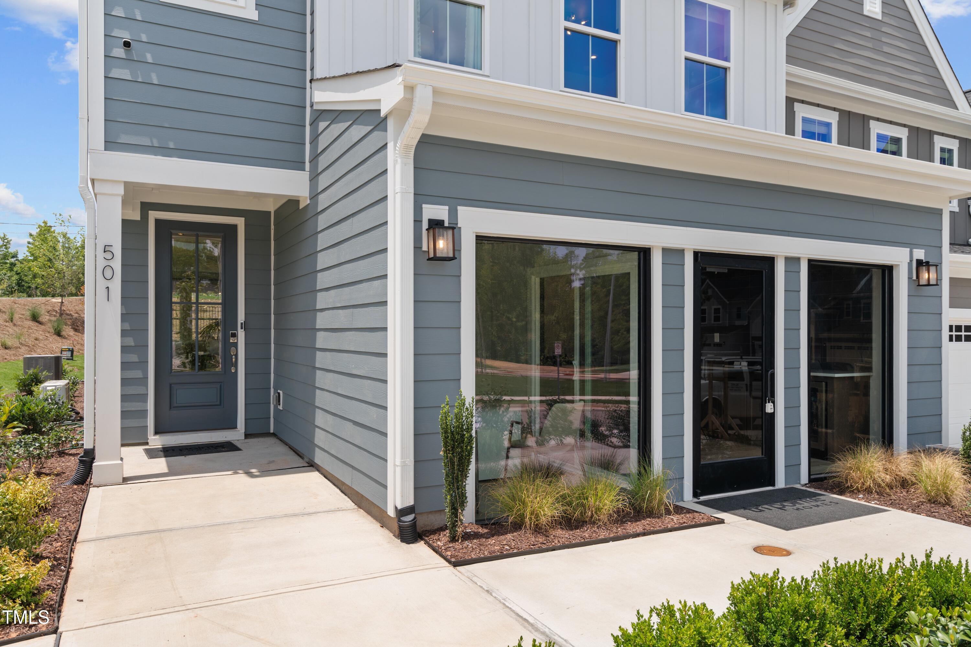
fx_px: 647
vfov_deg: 53.1
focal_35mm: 24
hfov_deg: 73.7
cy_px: 324
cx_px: 486
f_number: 6.7
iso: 100
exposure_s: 1/90
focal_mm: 24
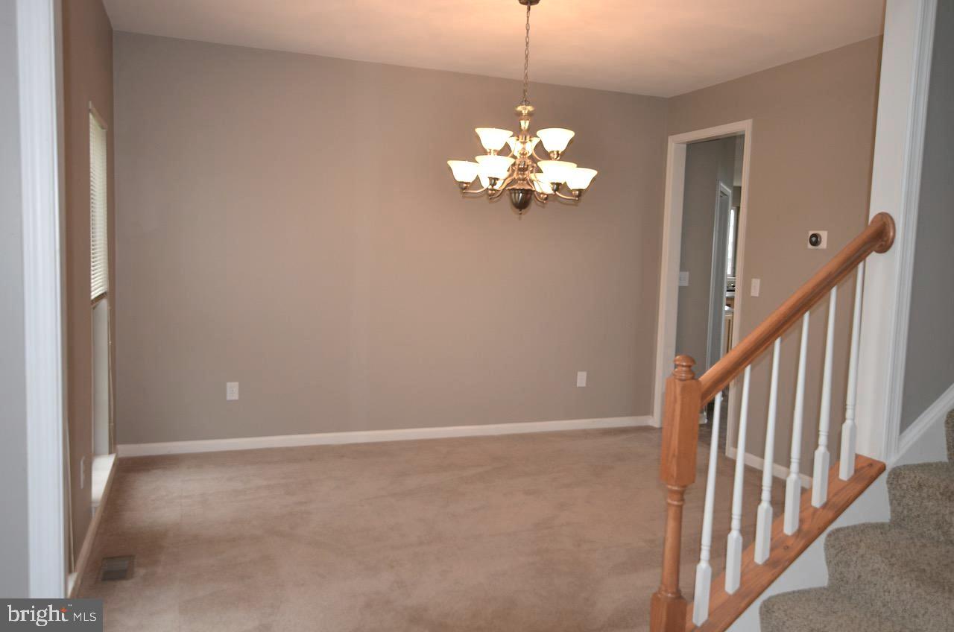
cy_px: 316
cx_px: 477
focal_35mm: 30
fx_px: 793
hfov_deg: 62.0
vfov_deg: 43.4
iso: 360
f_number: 3.5
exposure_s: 1/125
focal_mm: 20
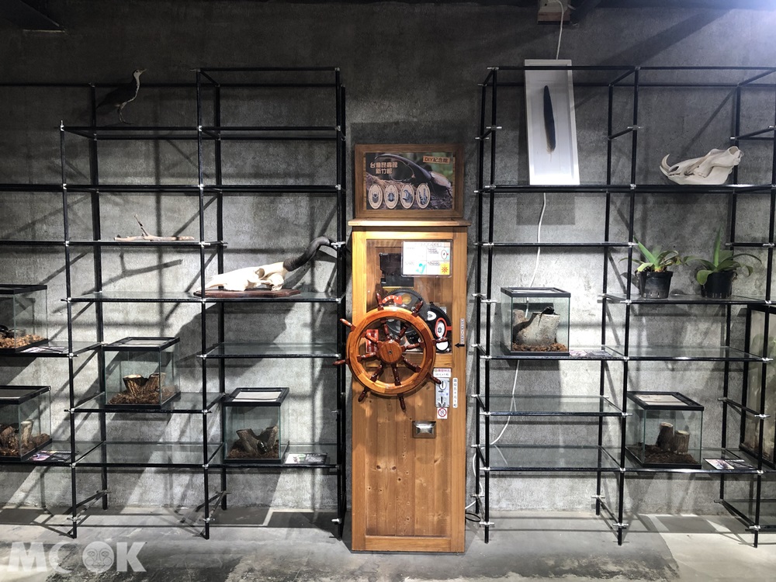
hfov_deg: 63.4
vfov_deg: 49.7
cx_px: 388
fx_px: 628
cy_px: 291
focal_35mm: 28
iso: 40
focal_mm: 3.99
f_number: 1.8
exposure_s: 1/17
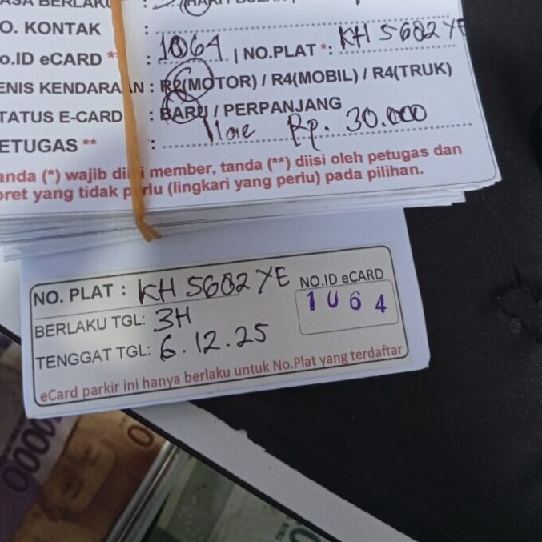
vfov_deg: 44.6
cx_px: 236
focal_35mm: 36
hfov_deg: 45.9
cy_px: 139
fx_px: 638
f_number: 1.8
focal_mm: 3.98
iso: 314
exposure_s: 1/33.3
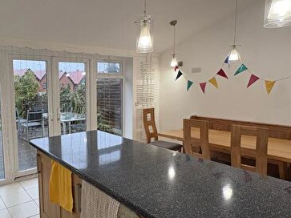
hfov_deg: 62.9
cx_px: 87
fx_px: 227
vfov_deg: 51.3
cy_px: 110
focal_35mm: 27
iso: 160
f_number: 2.2
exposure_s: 1/100
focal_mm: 2.22
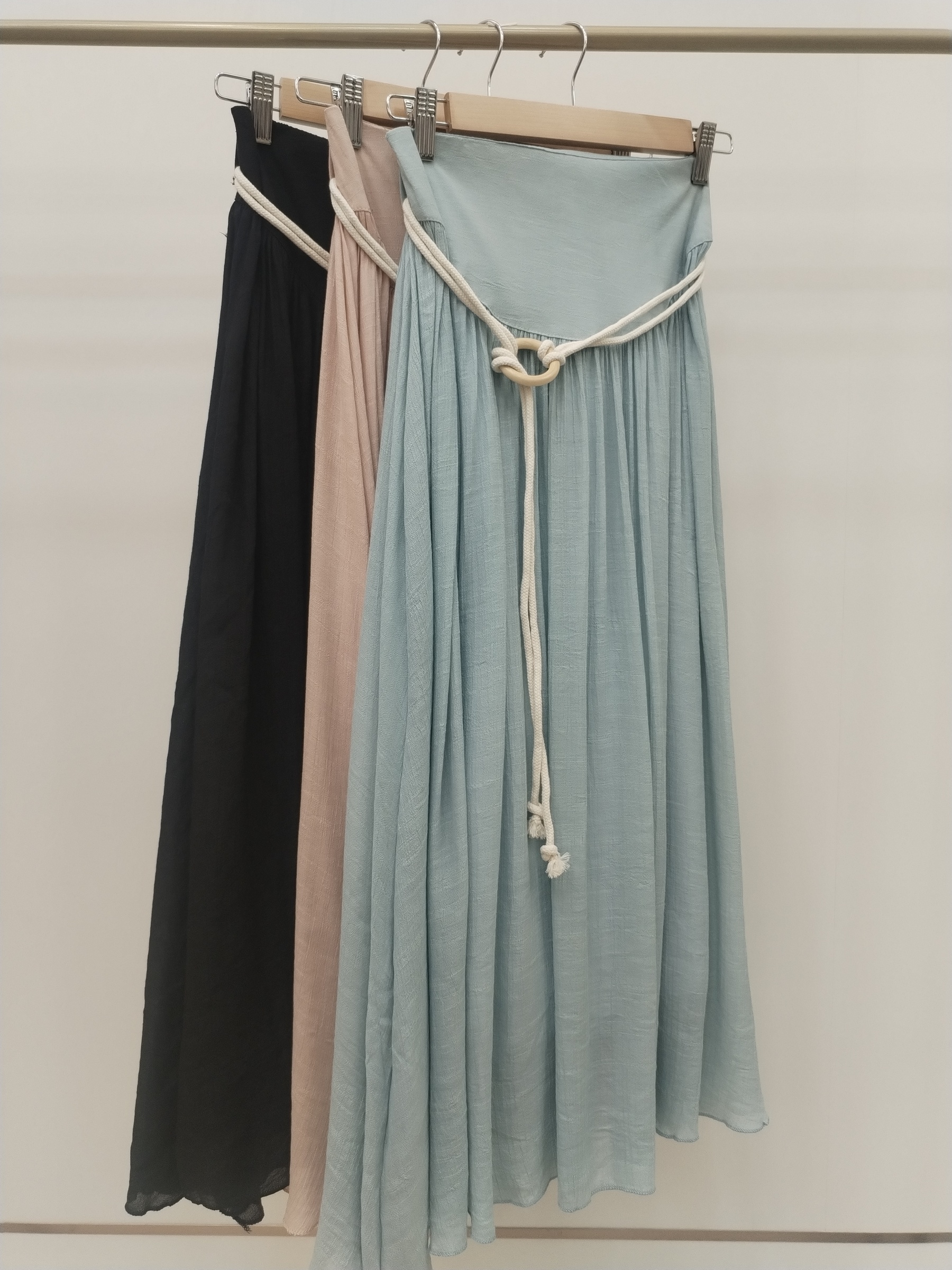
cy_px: 635
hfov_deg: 48.2
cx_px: 476
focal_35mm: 29
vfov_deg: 61.7
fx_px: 1063
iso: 242
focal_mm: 4.75
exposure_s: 1/120
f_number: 1.8
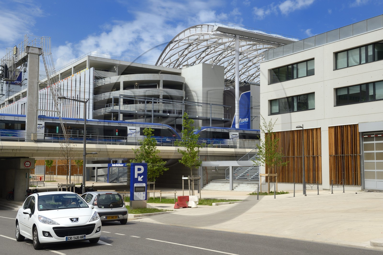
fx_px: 404
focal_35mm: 38
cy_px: 128
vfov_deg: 35.0
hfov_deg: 50.7
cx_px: 192
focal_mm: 38
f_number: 11
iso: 200
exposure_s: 1/320
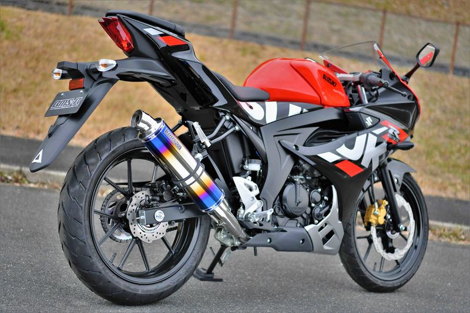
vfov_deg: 19.4
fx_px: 914
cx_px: 235
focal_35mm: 70
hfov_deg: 28.8
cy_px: 156
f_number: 2.8
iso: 800
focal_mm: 70
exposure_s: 1/1000
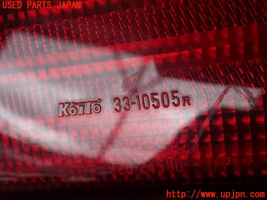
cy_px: 100
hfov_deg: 35.5
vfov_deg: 27.0
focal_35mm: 54
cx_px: 134
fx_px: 417
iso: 200
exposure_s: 1/80
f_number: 3.3
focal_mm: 9.65
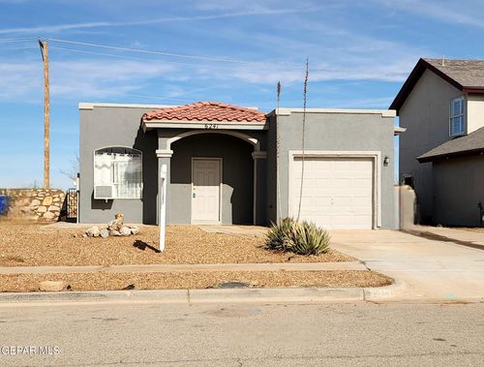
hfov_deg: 73.7
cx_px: 242
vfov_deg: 59.2
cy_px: 184
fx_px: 323
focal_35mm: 23
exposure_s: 1/2000
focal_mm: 6.4
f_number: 1.8
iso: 12
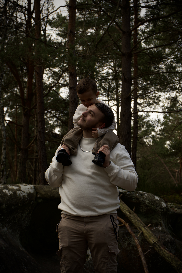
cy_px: 136
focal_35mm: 70
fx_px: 531
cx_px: 91
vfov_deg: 28.8
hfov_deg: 19.5
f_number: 8
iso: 100
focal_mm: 70
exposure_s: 1/80
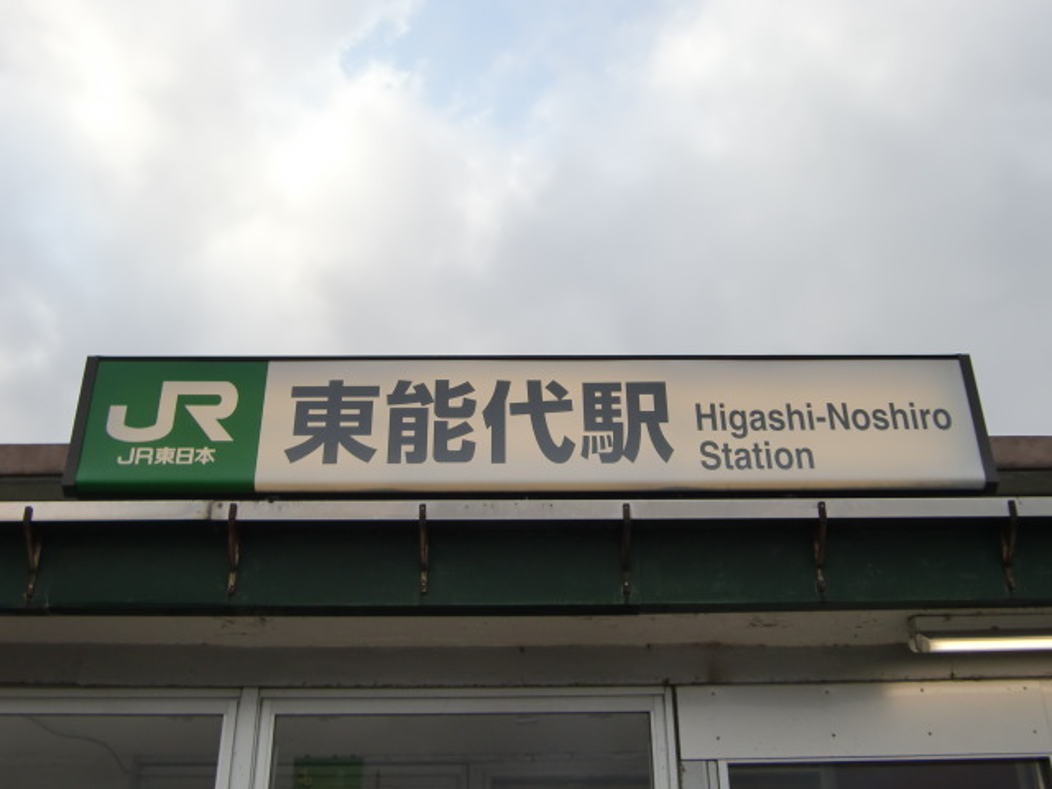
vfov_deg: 36.8
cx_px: 526
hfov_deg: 47.9
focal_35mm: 39
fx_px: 1185
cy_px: 394
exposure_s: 1/500
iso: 64
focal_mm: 6.9
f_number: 3
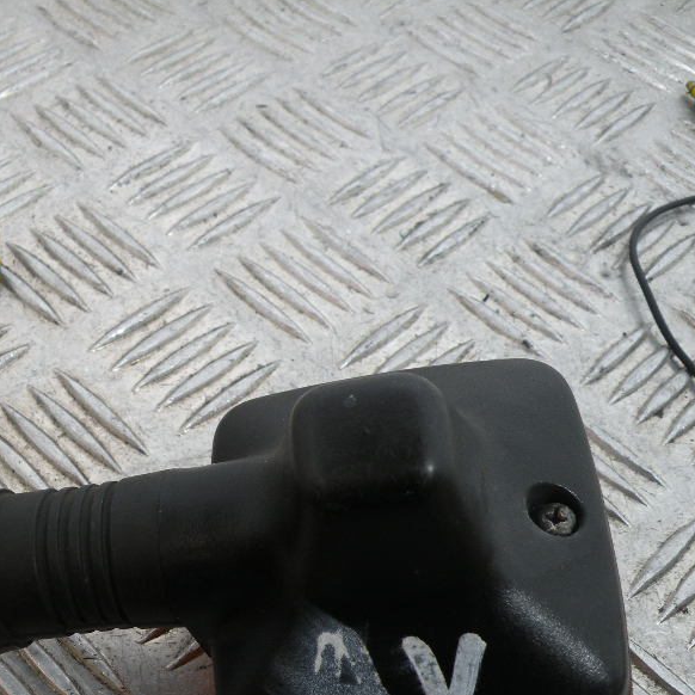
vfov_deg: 39.6
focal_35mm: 42
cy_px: 455
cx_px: 131
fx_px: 954
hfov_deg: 38.4
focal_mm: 4.7
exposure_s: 1/99.3
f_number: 2.8
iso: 123
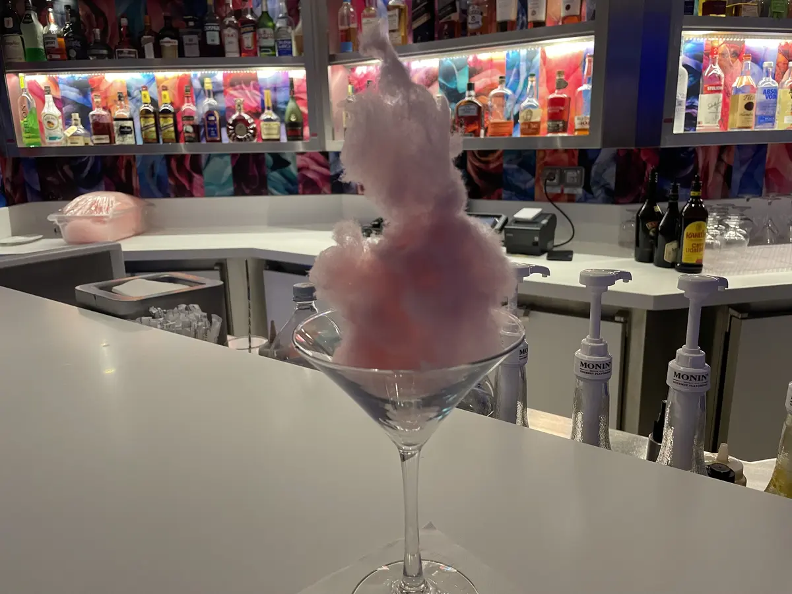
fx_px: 595
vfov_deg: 53.1
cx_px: 396
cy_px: 297
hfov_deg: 67.3
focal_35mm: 26
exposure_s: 1/59
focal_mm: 4.2
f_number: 1.6
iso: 320
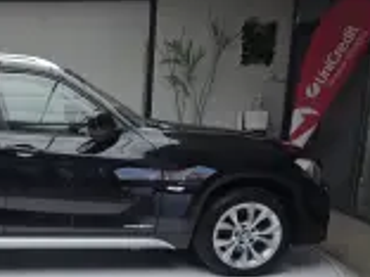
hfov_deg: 34.1
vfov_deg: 26.9
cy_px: 232
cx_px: 36
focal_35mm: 53
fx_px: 567
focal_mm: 6.25
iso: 12
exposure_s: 1/104
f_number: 1.7
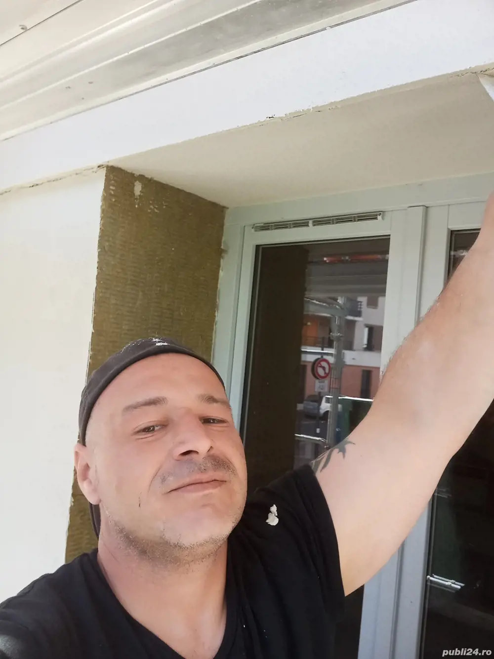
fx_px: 495
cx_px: 247
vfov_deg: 67.3
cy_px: 330
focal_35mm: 26
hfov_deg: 53.0
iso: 55
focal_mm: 2.77
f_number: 2
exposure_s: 1/111
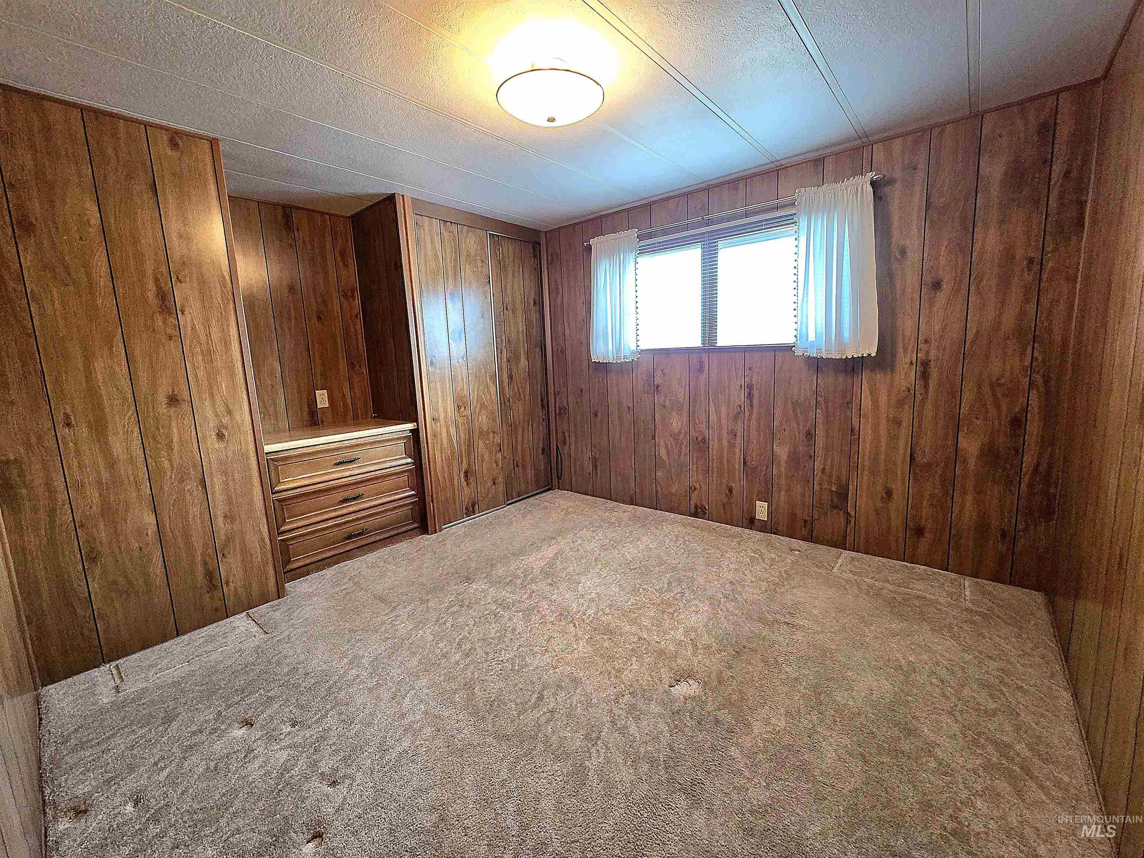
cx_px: 572
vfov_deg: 89.9
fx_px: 430
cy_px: 429
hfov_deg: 106.2
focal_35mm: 13
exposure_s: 1/60.2
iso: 640
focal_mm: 2.2
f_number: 2.2
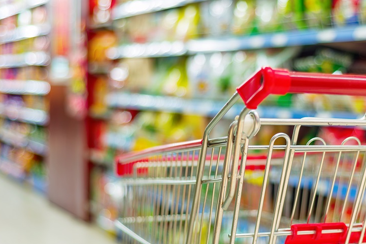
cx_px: 237
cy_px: 116
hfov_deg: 28.3
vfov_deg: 19.2
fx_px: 722
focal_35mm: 71
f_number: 2.2
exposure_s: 1/10
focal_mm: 50
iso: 50
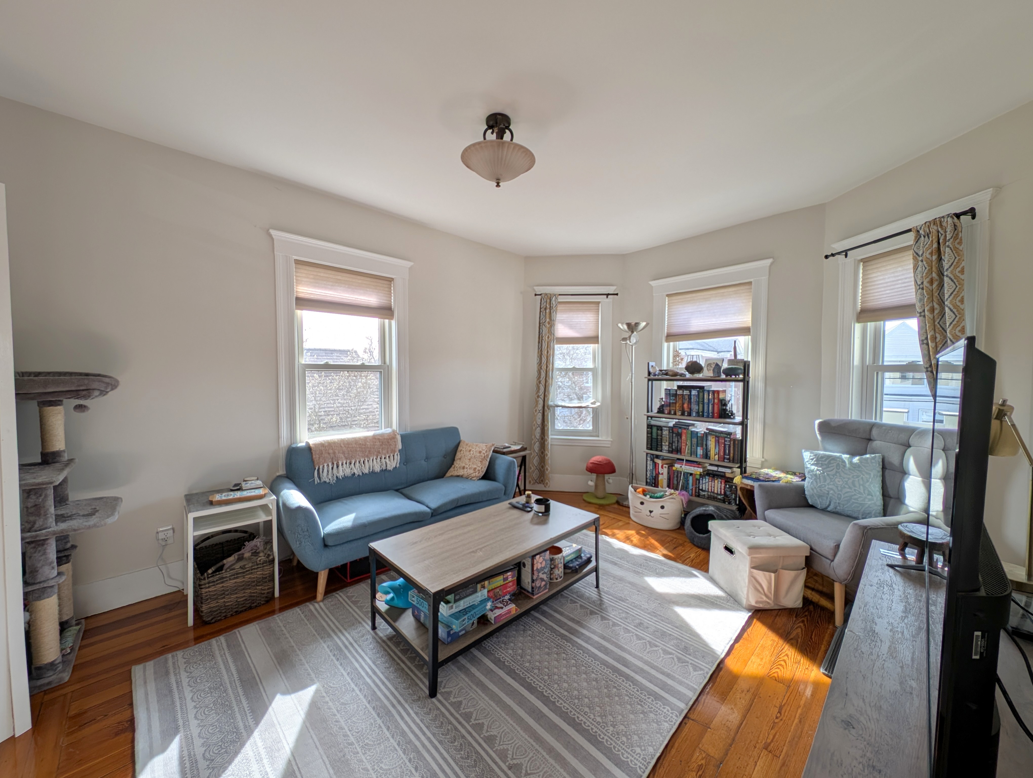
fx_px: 359
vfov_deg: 94.6
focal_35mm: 12
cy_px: 389
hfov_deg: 110.5
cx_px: 516
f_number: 1.95
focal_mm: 2.23
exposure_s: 1/201
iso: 41
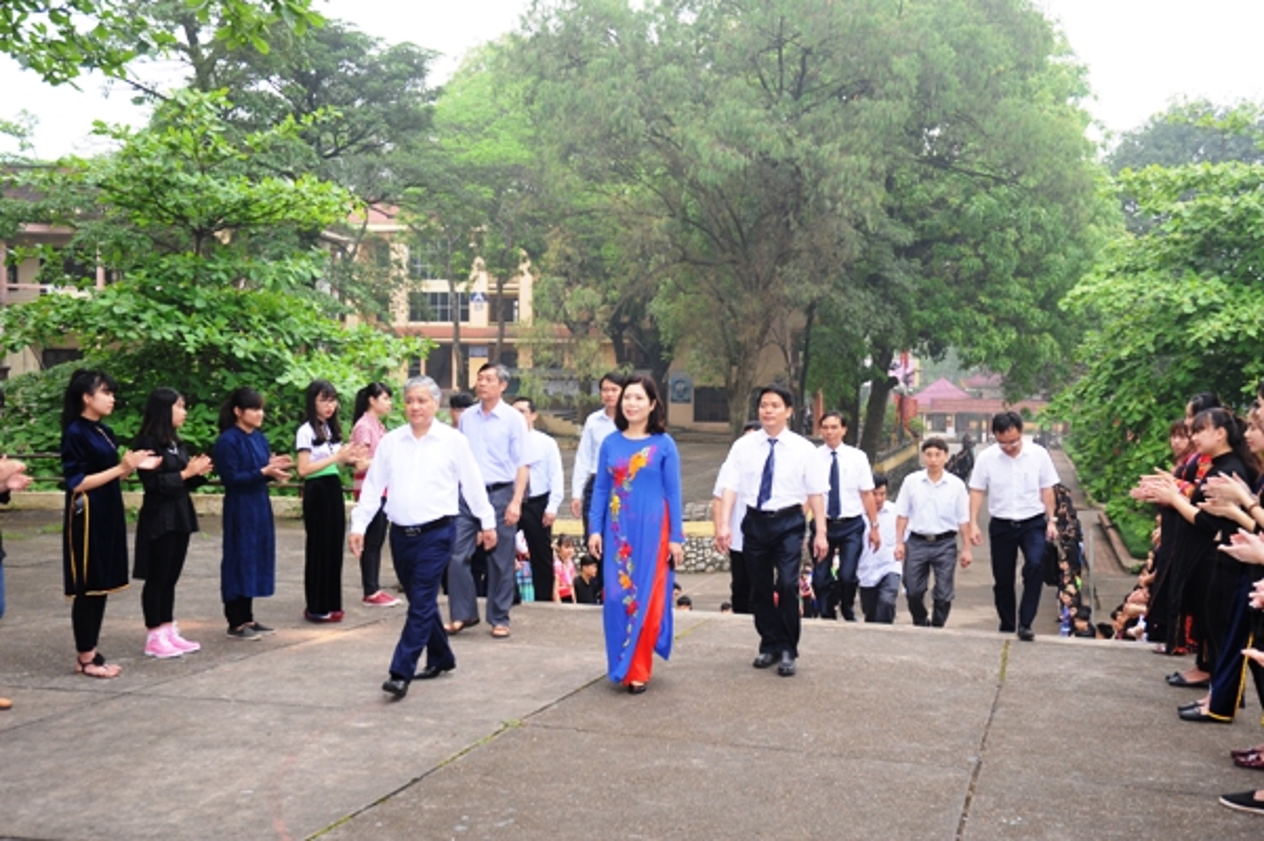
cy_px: 420
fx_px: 1404
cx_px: 632
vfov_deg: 33.4
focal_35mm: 40
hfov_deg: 48.5
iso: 400
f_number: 6.3
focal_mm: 40
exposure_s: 1/125
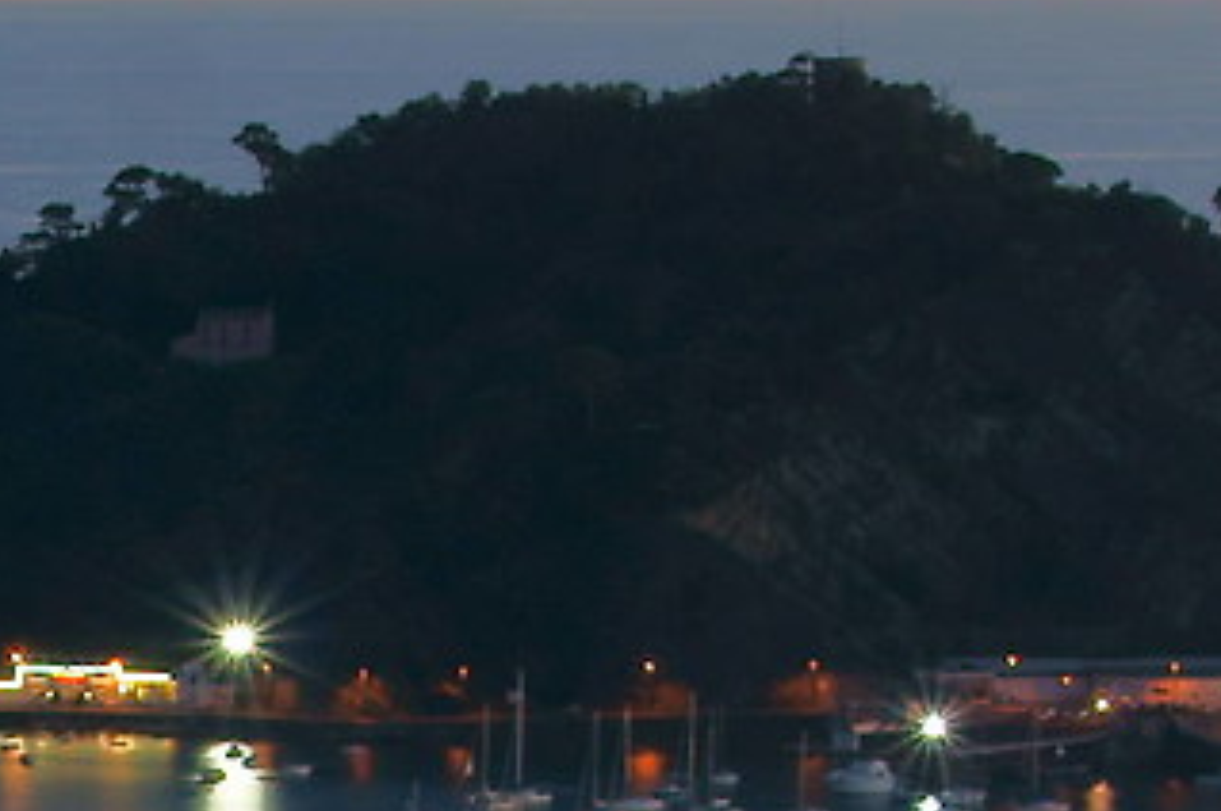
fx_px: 10707
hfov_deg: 6.4
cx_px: -999
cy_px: 1825
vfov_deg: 4.3
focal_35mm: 316
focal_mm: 28
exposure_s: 3.2
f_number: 11
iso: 100
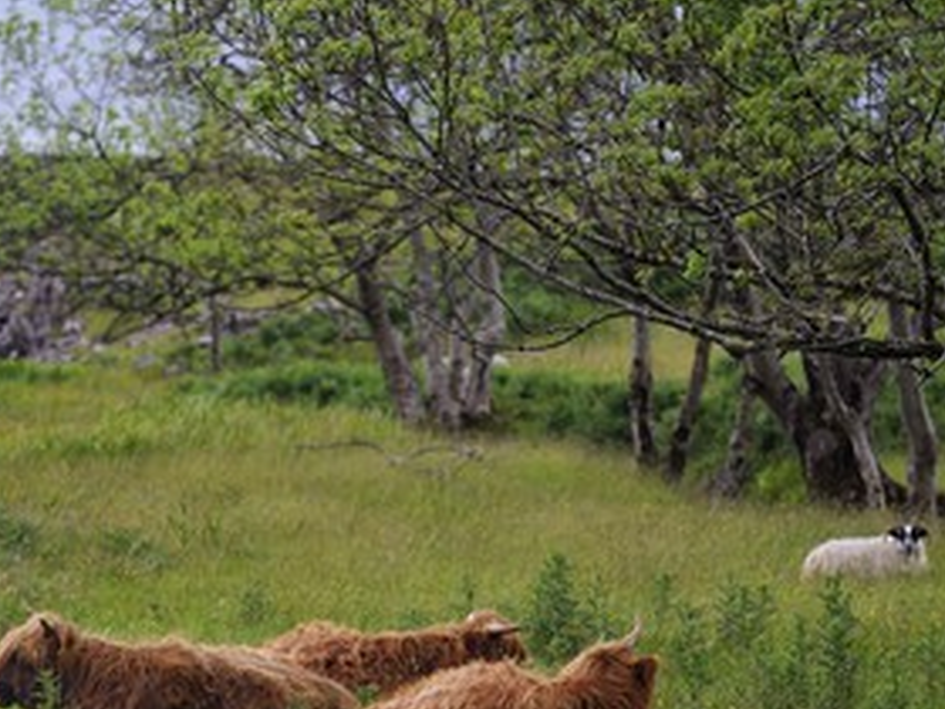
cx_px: 446
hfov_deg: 8.3
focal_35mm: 238
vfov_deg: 6.2
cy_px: 436
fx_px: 6497
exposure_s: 1/250
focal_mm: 165
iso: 400
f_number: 5
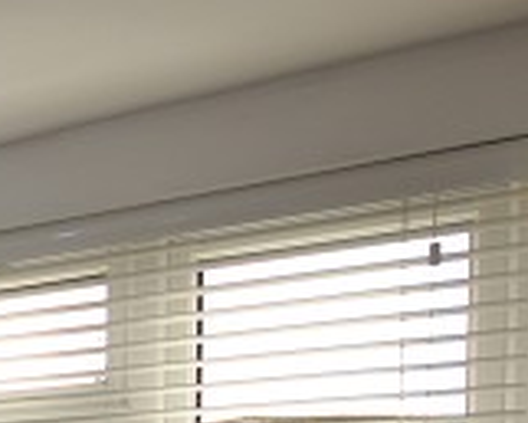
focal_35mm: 70
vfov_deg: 19.5
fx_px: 1095
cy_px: 602
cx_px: -518
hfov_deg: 18.4
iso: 280
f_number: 3.5
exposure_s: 1/200
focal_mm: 10
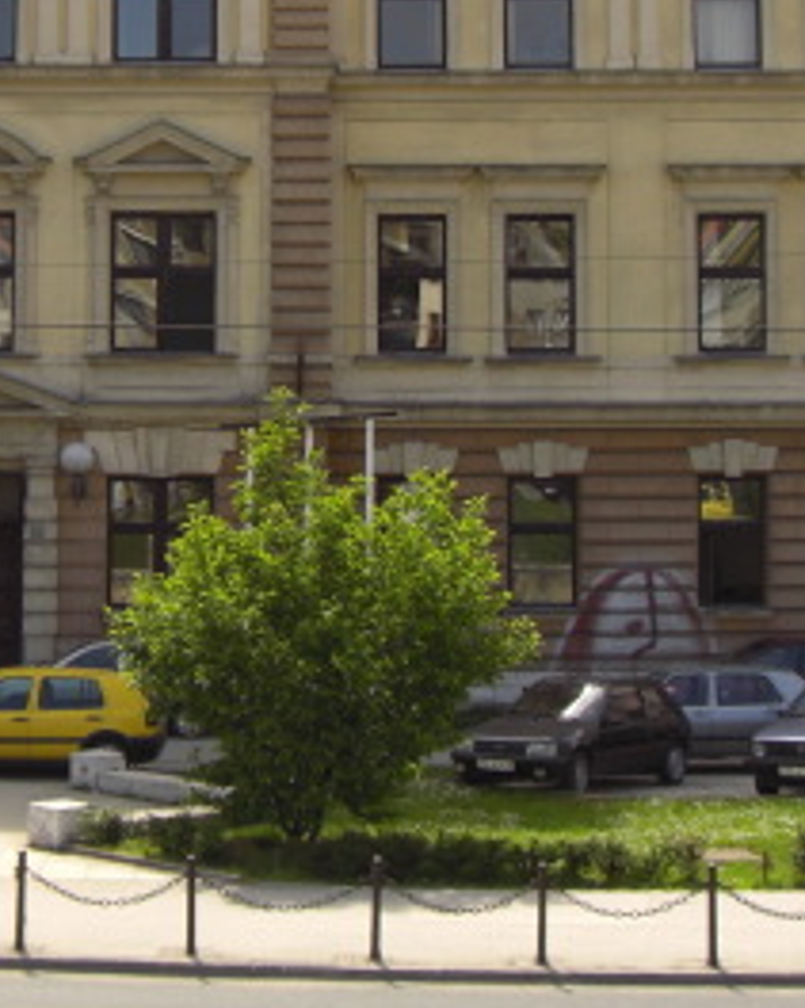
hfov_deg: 16.9
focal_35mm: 90
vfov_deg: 20.9
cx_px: 149
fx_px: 2682
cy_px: 141
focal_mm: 6.2
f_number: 2.7
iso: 64
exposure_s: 1/640
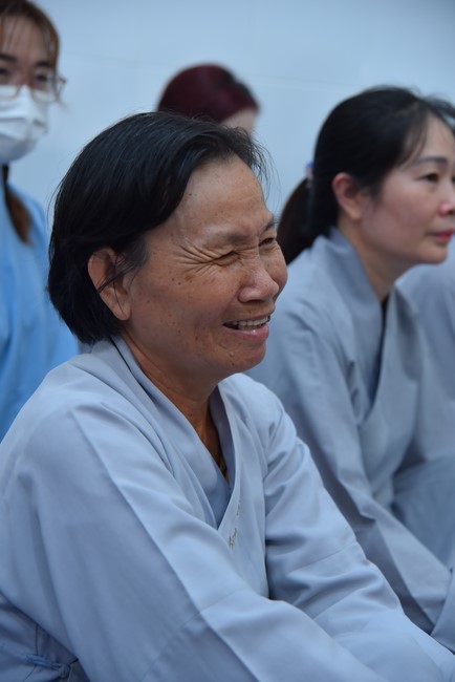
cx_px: 228
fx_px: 1326
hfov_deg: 19.5
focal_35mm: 70
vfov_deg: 28.8
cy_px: 341
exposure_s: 1/160
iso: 500
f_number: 4.5
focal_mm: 70
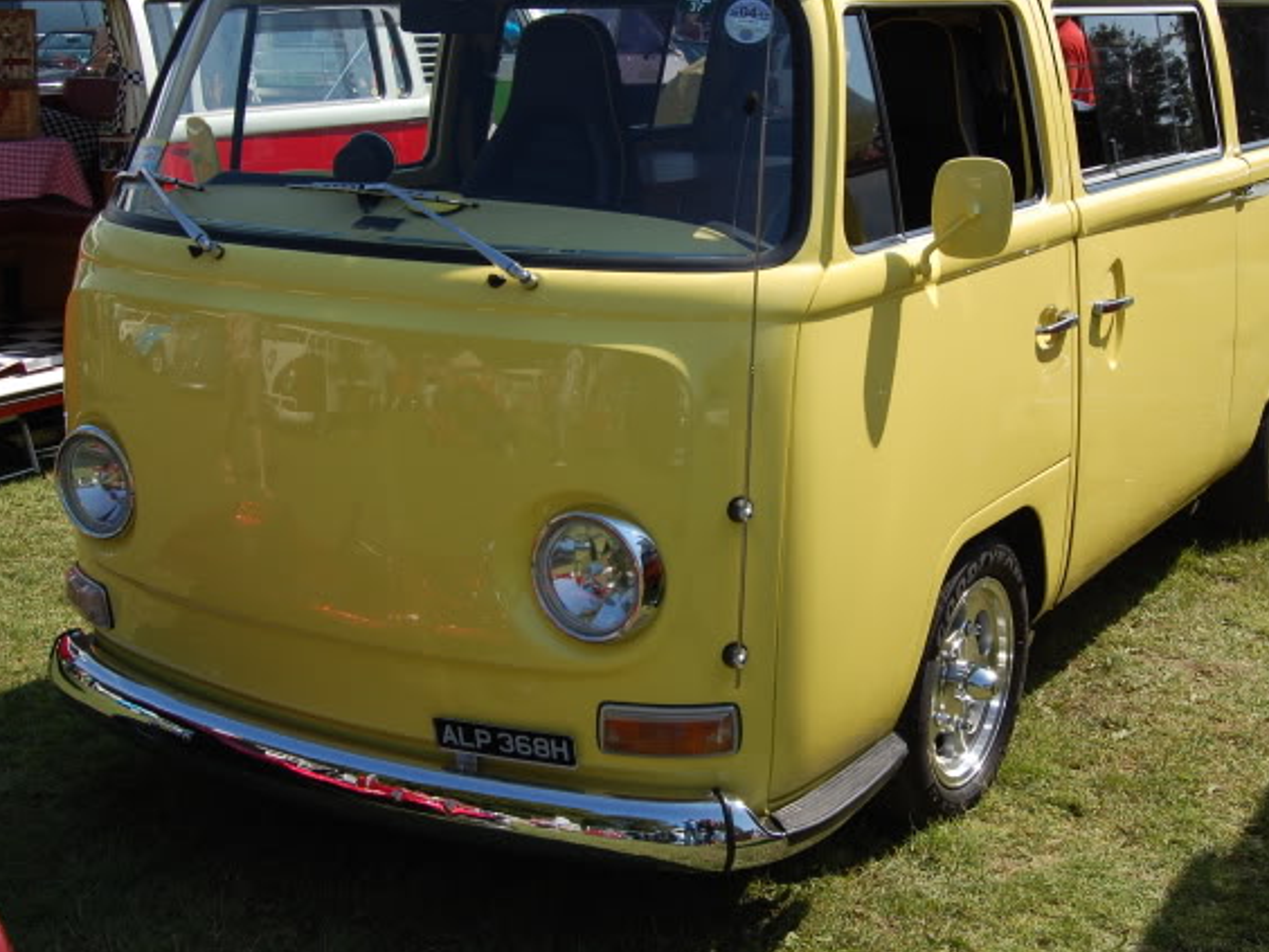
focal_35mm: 49
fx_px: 1796
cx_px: 710
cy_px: 415
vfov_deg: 29.6
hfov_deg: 38.9
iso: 200
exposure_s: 1/320
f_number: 9
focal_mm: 24
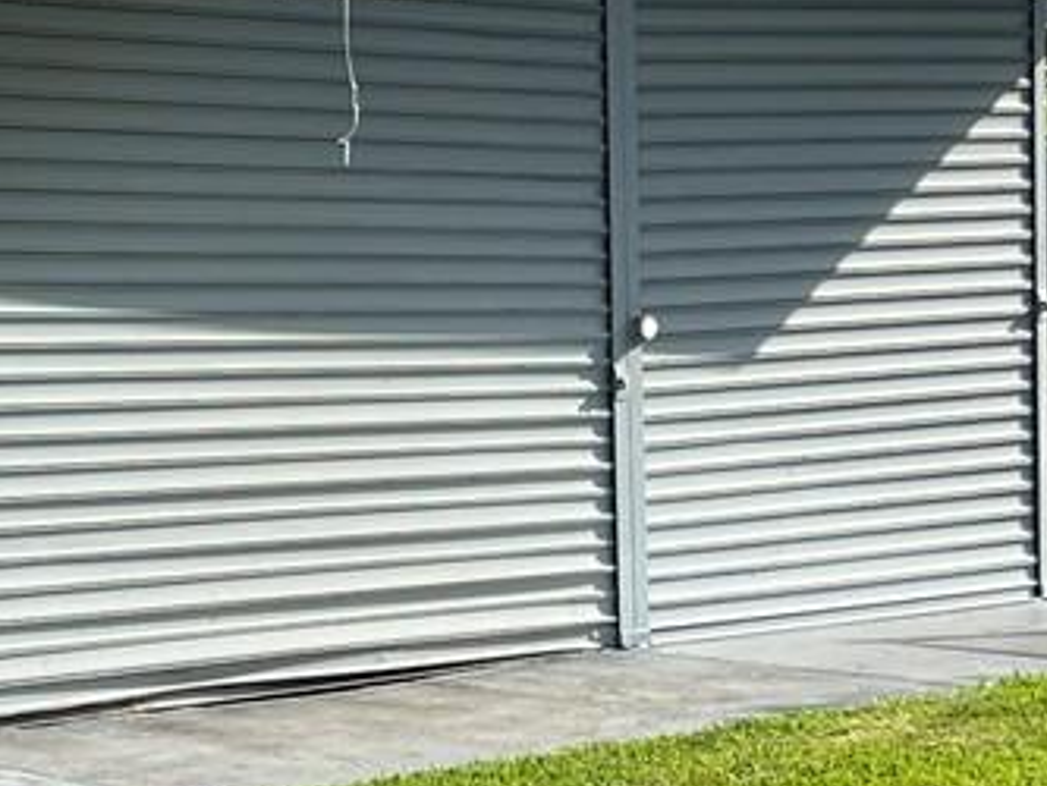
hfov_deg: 14.9
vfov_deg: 11.9
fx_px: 3782
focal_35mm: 125
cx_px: -406
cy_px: 459
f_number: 1.5
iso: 50
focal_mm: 5.7
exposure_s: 1/3831
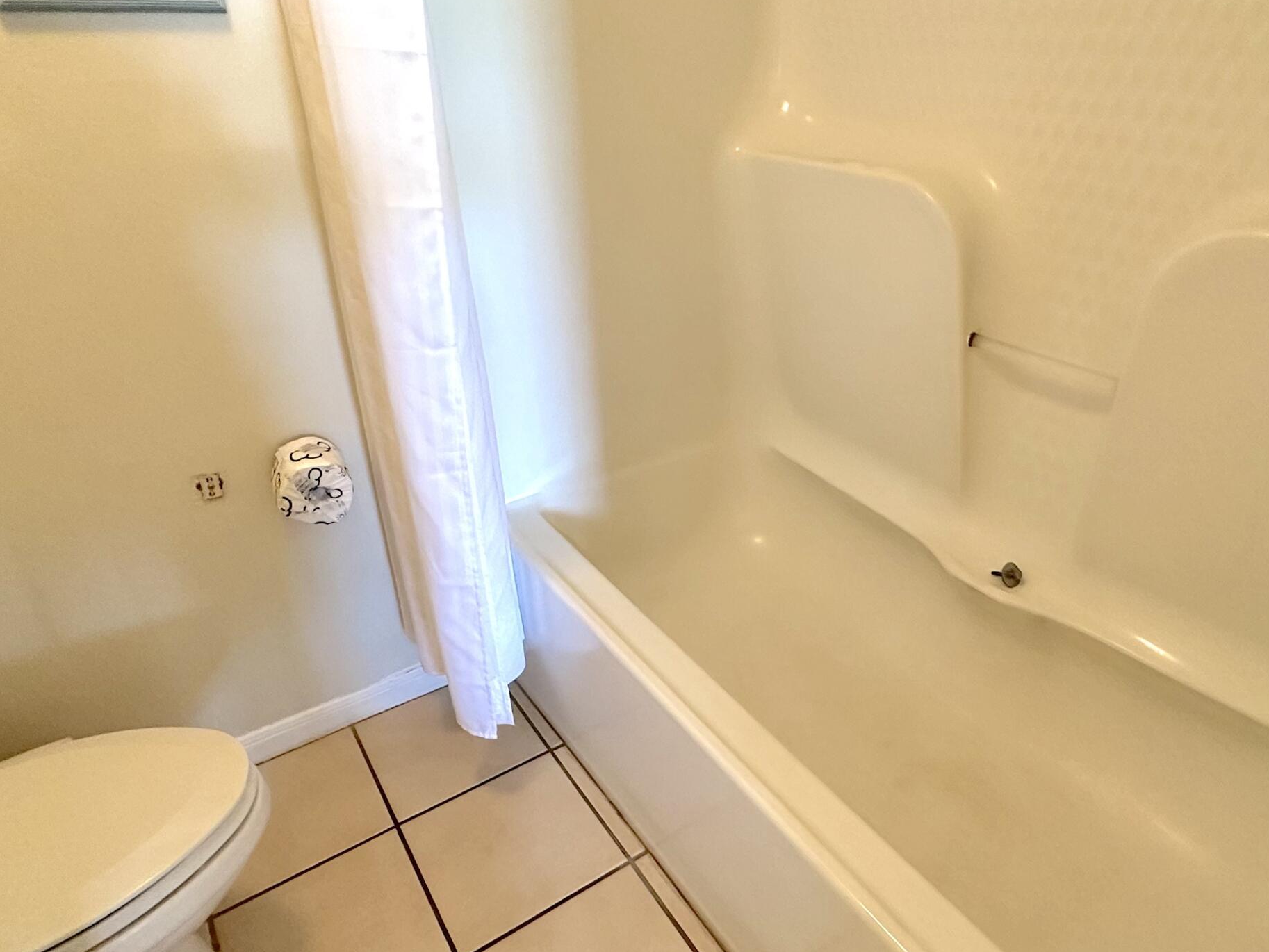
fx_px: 843
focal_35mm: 23
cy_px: 484
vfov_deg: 58.9
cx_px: 686
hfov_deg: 73.8
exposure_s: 1/60
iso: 500
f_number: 2.2
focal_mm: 2.22
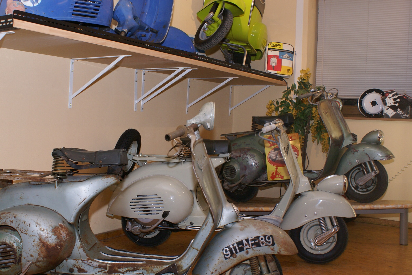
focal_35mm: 41
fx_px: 469
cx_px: 160
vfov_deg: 32.6
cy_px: 148
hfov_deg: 47.1
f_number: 5.6
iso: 400
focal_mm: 22
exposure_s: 1/60
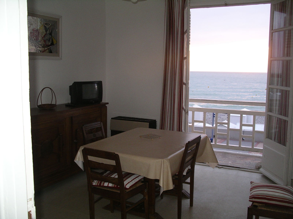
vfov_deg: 38.7
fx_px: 313
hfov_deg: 50.1
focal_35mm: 37
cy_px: 110
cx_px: 146
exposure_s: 1/40
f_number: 2.8
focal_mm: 7.8
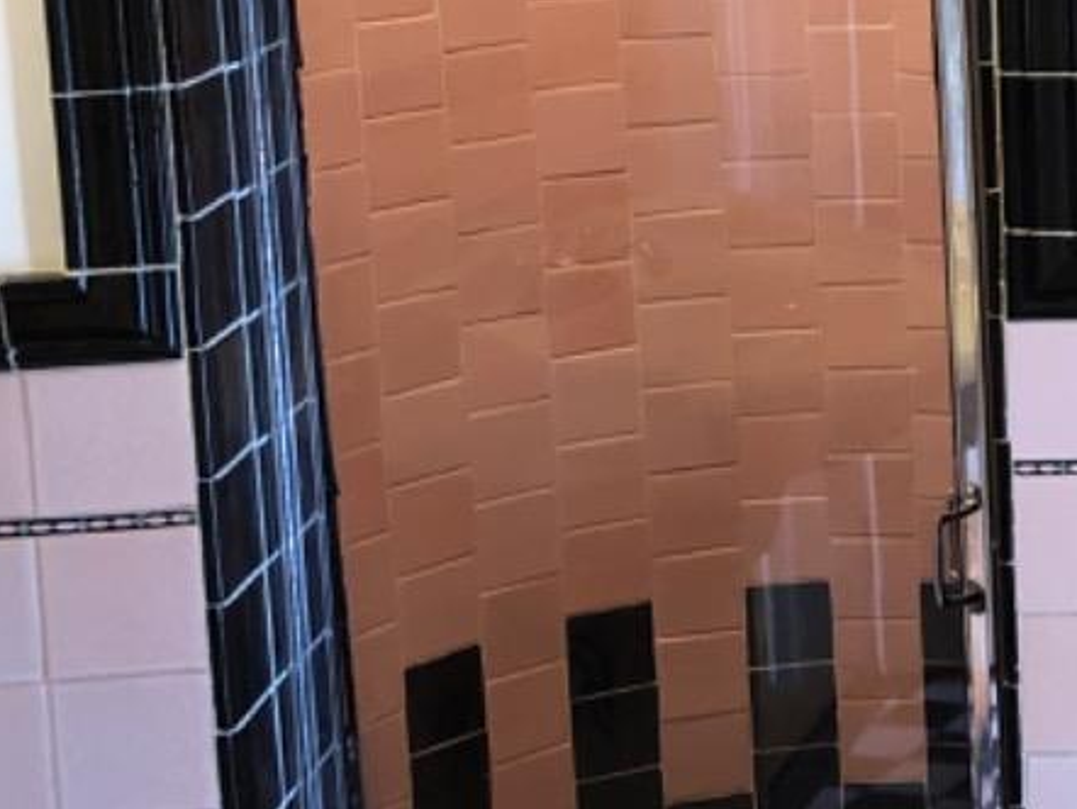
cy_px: 116
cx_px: 1584
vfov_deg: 15.4
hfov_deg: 18.4
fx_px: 2957
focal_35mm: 95
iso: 64
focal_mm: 4
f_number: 1.8
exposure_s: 1/15
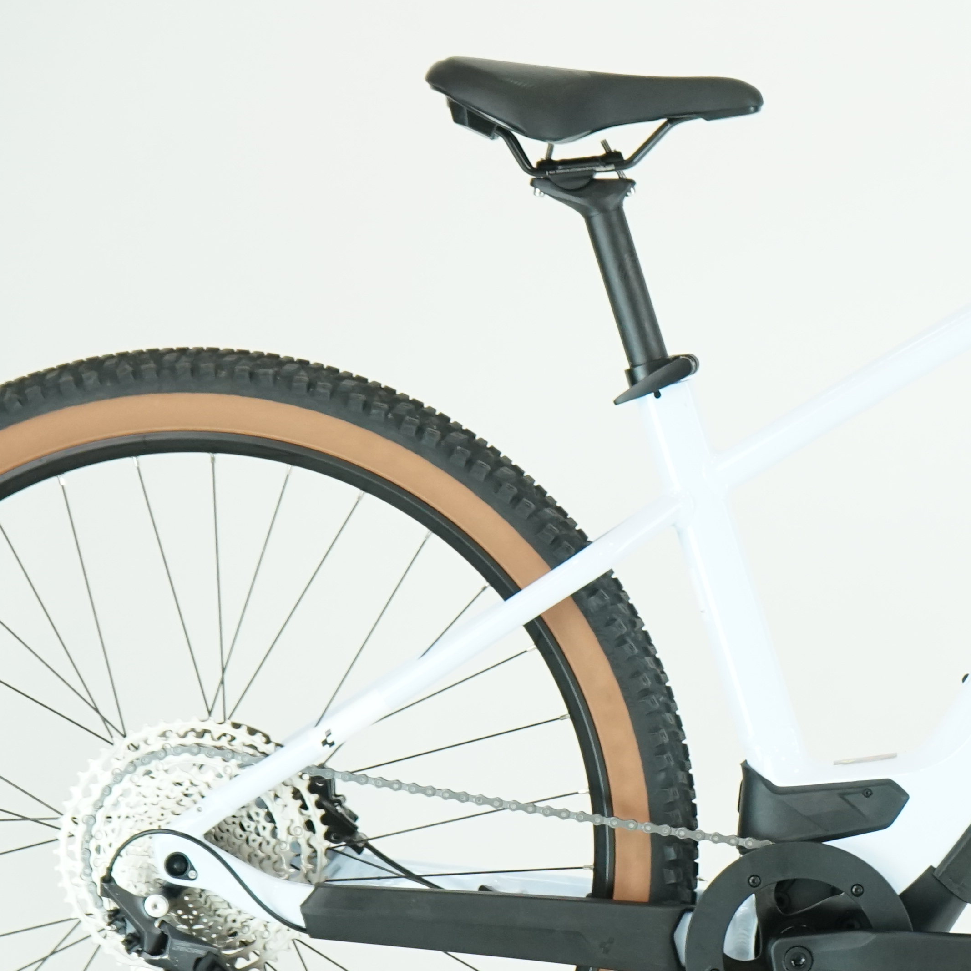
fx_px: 4475
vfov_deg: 12.4
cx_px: 1005
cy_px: 530
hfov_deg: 12.2
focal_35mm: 141
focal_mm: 59
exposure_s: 1/200
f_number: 5.6
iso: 1600
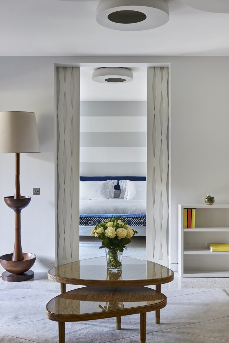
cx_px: 114
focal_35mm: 44
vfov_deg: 44.5
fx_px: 419
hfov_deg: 30.5
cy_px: 172
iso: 100
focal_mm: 44
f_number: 8
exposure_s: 1.3
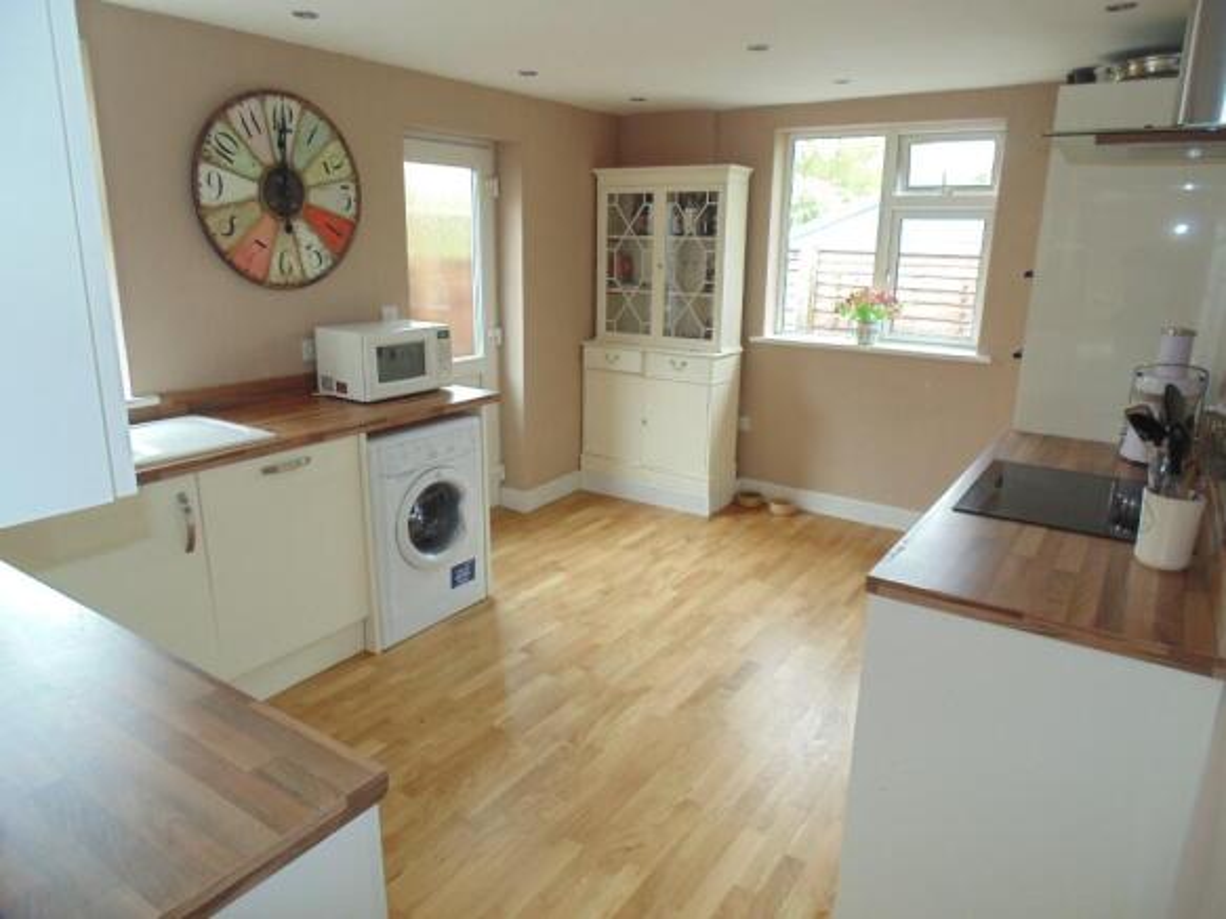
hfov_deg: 76.4
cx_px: 613
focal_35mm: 22
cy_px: 460
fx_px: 779
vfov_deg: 61.1
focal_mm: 4
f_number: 3.1
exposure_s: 1/30
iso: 80
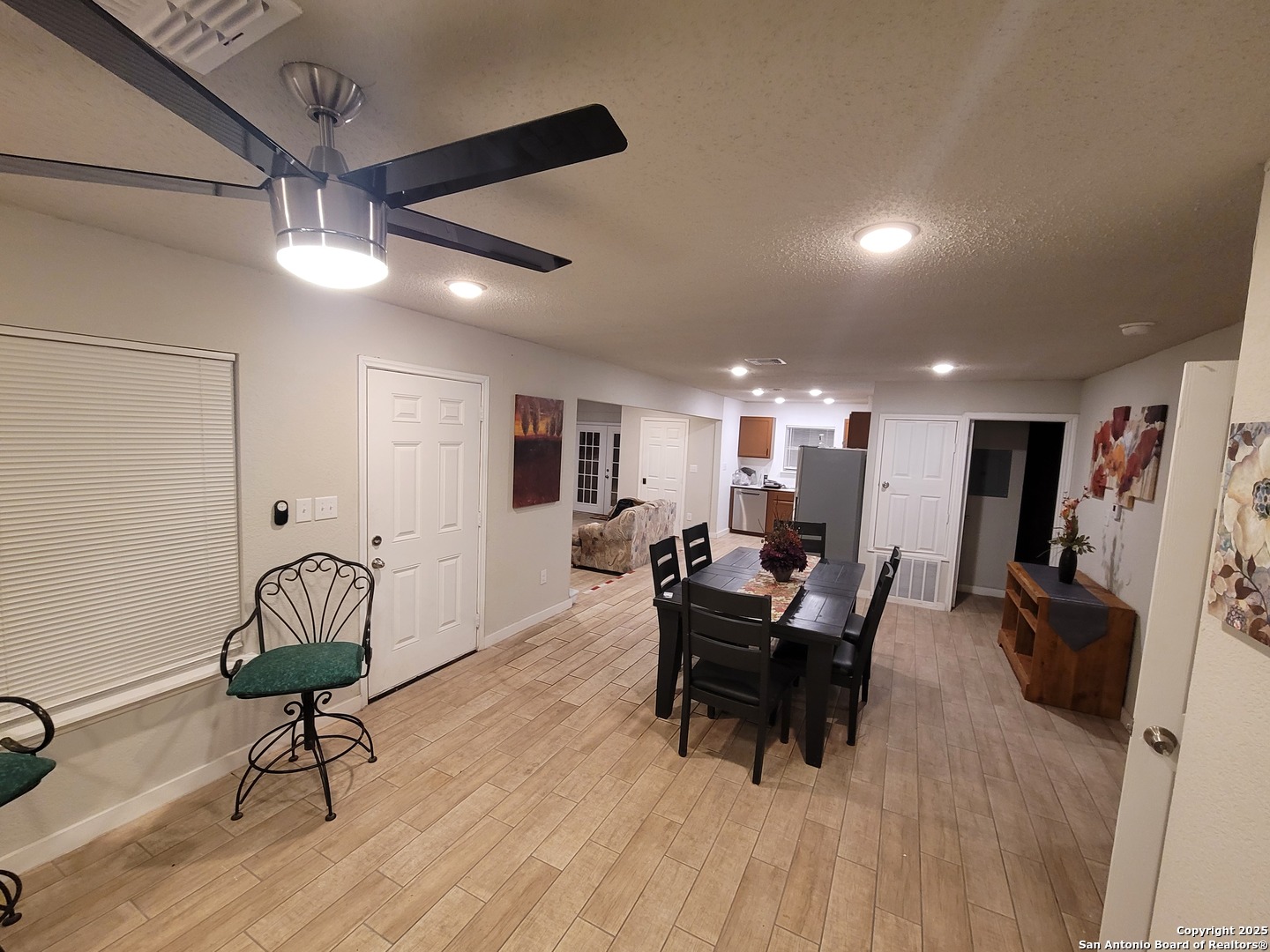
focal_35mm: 13
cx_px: 635
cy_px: 476
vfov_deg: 89.9
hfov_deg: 106.2
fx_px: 477
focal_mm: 2.2
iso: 320
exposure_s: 1/40
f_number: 2.2
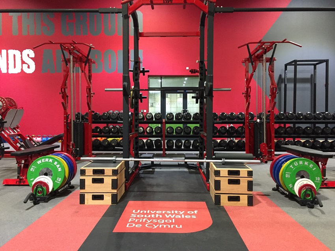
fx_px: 281
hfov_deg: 61.7
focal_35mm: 29
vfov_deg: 48.2
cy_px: 126
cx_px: 168
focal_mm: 4.15
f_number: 2.2
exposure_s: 1/33
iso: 320
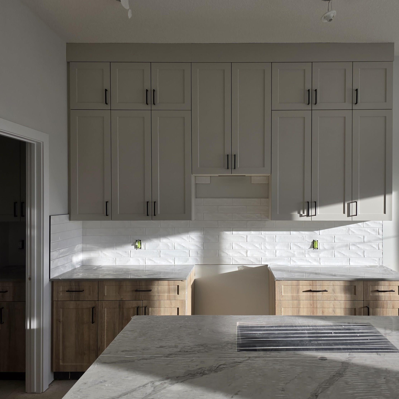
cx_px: 229
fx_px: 365
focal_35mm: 28
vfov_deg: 57.3
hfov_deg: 57.1
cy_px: 203
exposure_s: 1/1756
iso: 80
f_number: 1.7
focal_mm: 6.3
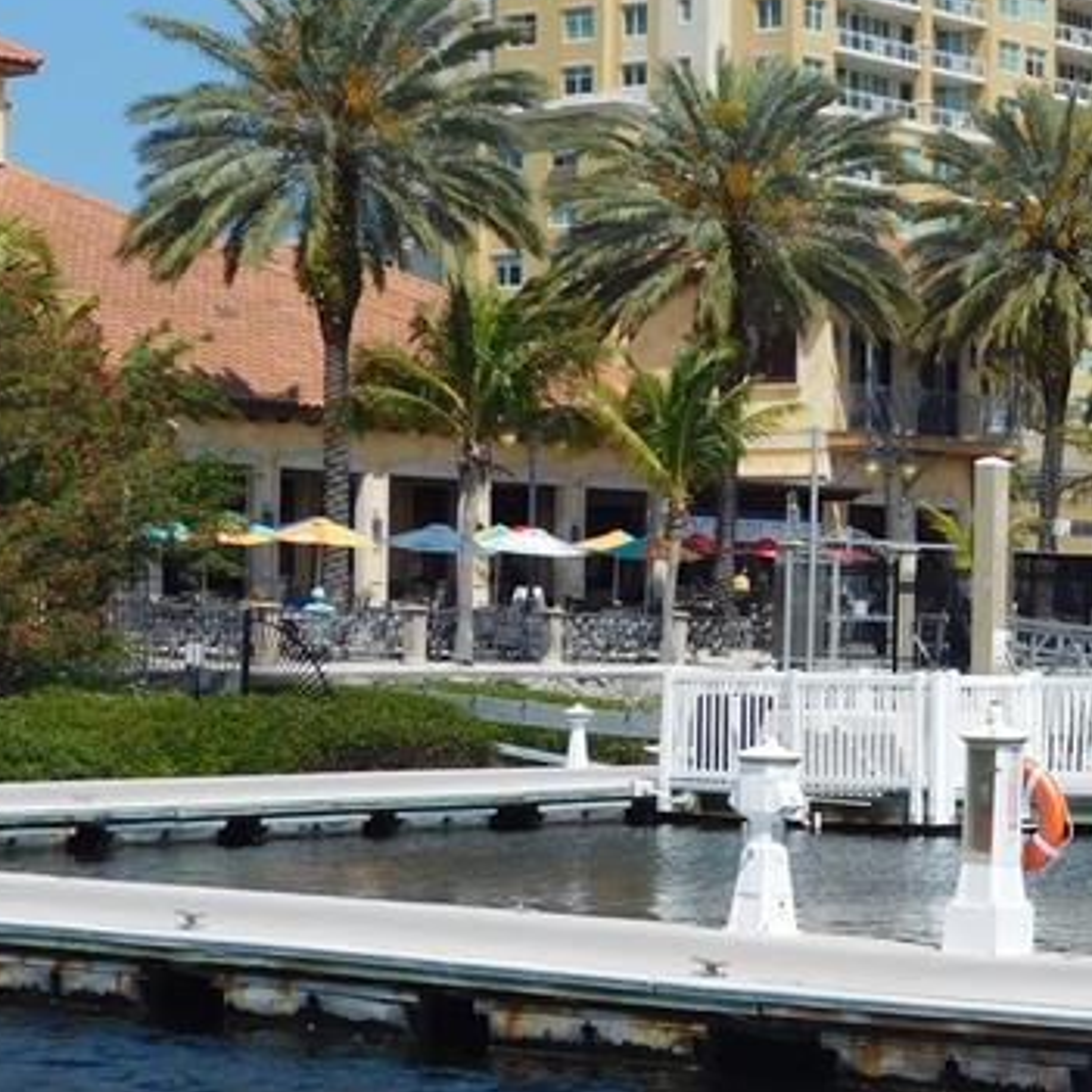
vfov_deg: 16.9
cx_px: 1095
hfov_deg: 16.5
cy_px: 647
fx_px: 3676
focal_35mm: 103
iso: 125
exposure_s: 1/500
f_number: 7.2
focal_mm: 7.1
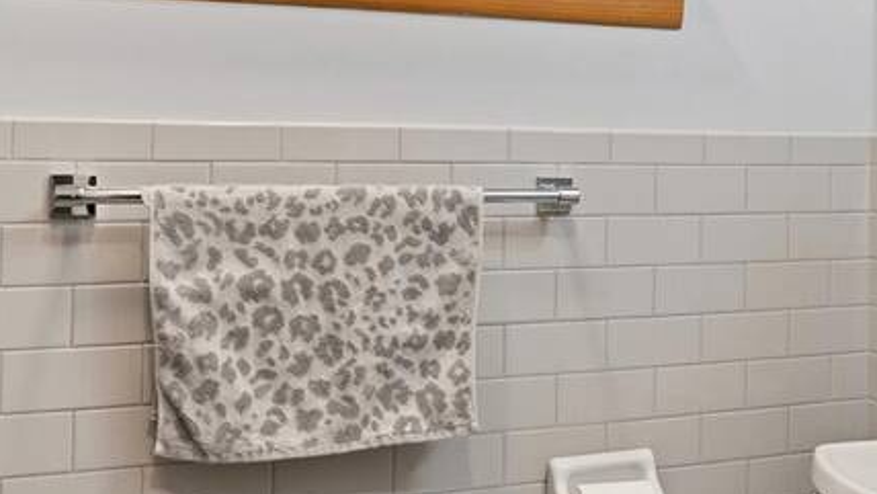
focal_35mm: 47
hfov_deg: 41.1
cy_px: 159
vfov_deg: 25.3
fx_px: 1093
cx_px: 750
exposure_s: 1/50
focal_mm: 16
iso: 250
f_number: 9
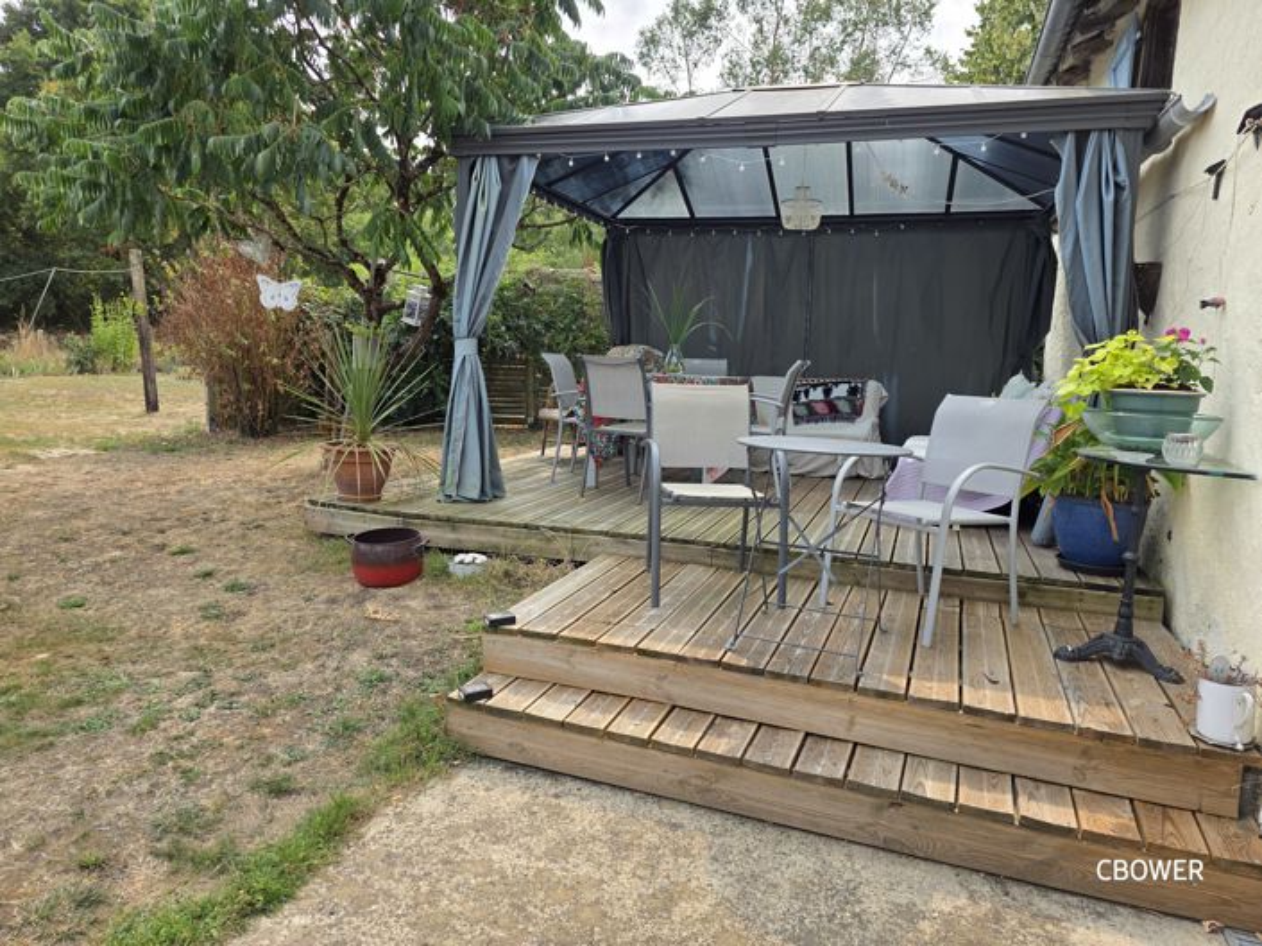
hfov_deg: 74.0
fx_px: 838
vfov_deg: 58.8
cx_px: 631
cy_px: 473
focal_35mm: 23
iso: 80
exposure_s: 1/2600
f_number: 1.7
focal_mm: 6.3
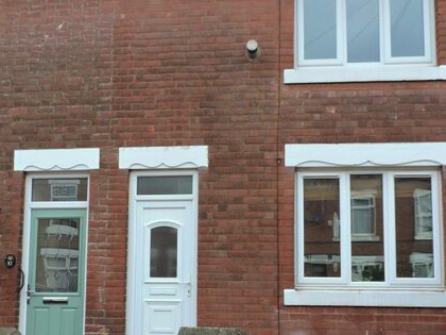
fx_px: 515
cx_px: 221
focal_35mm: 40
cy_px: 233
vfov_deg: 35.5
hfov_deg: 46.8
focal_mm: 4.3
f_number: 3
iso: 100
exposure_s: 1/200
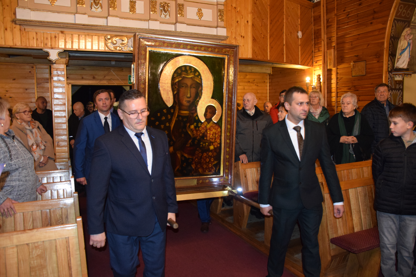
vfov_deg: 47.9
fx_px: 312
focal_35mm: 27
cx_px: 208
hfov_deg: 67.4
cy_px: 138
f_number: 3.5
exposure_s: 1/60
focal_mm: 18
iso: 2200
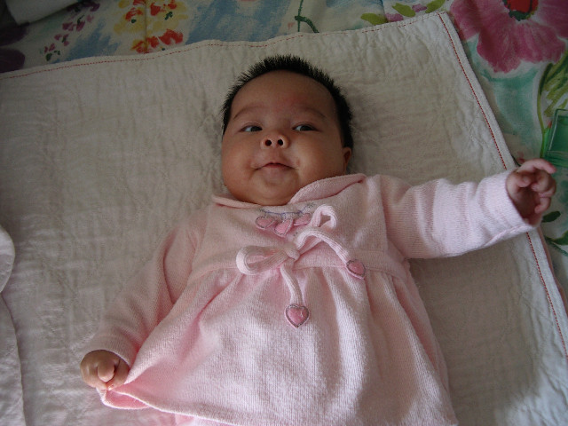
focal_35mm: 38
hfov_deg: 49.0
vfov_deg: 37.7
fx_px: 624
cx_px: 284
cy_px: 213
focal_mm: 5.8
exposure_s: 1/60
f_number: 2.6
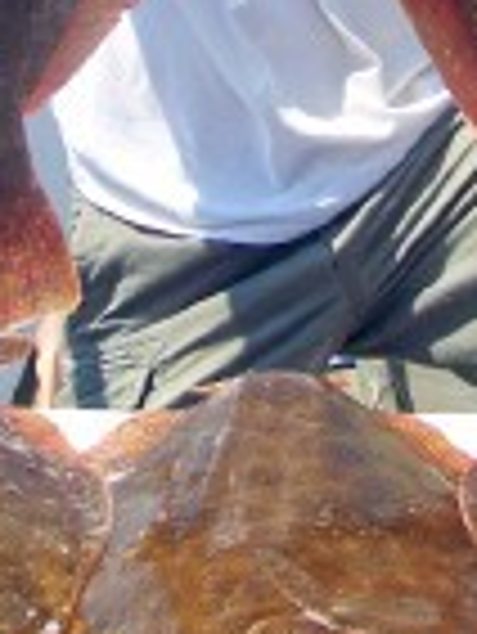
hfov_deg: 14.5
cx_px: 297
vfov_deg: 18.8
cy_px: 9
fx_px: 1871
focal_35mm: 102
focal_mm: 5.85
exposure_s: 1/800
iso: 64
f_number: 2.8
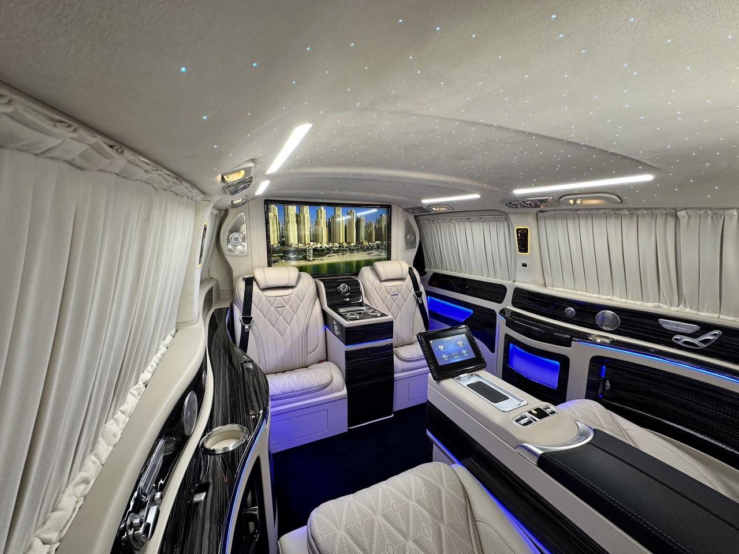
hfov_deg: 102.1
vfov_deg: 85.7
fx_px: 299
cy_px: 277
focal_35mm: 14
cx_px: 370
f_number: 2.2
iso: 200
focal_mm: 2.22
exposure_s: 1/60
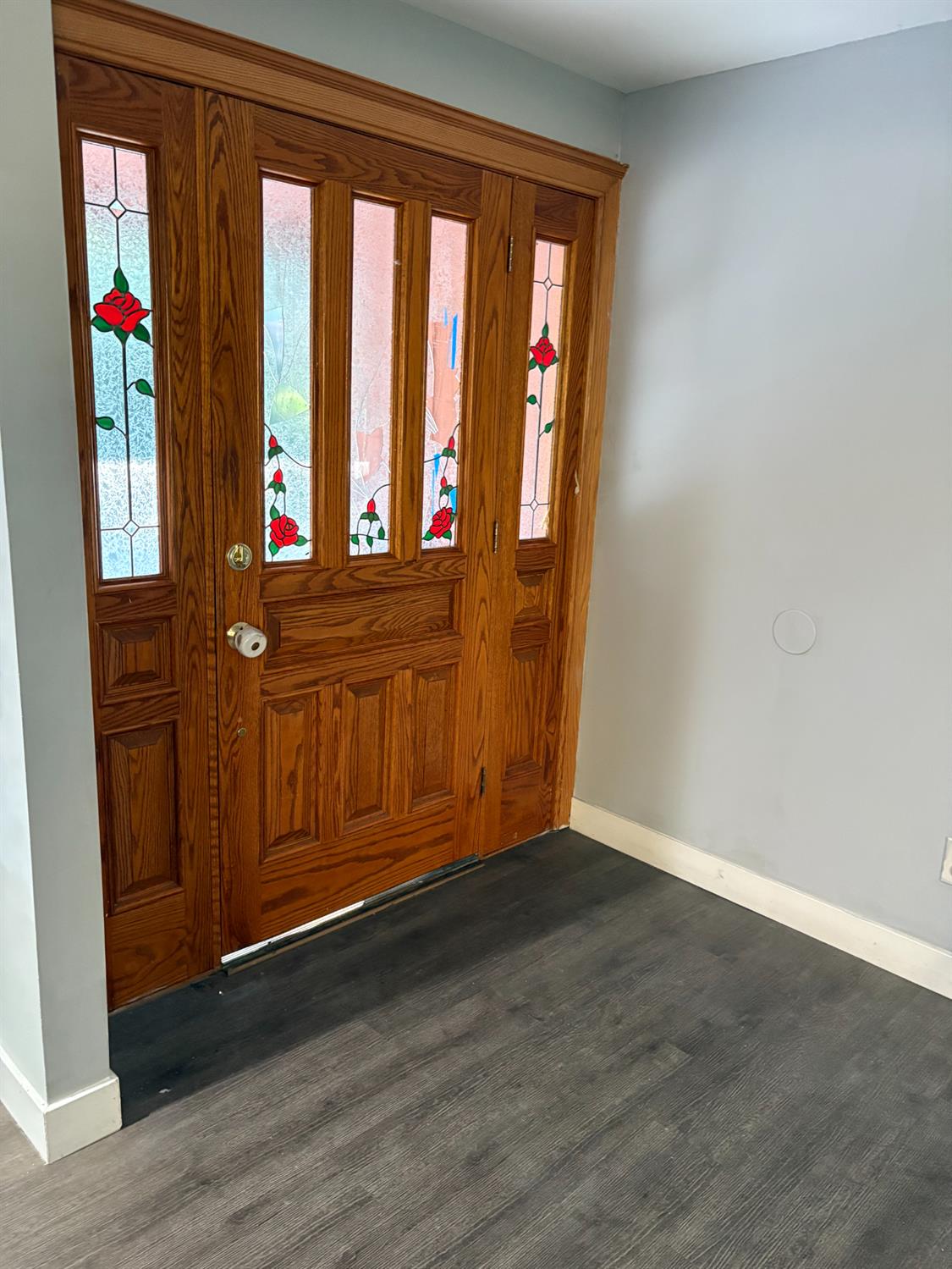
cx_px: 476
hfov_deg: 53.1
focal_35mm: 26
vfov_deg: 67.3
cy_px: 634
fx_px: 953
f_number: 1.6
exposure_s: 1/60
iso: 500
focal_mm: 5.96
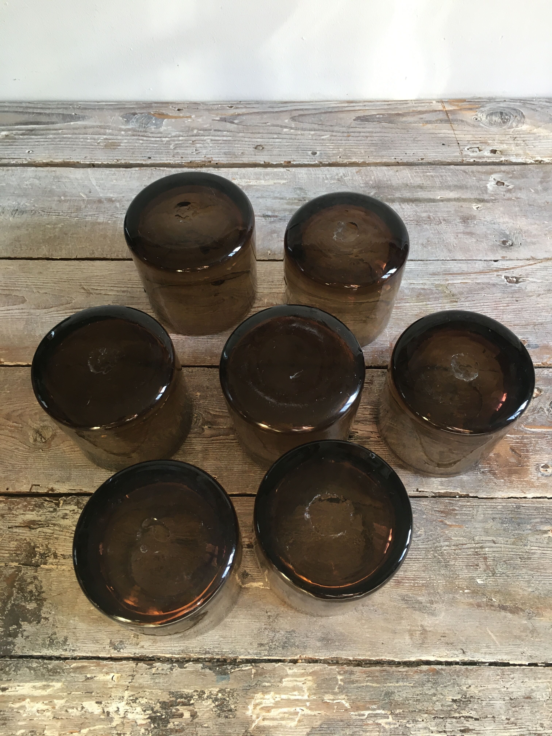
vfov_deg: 61.7
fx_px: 617
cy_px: 368
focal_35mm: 29
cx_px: 276
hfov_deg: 48.2
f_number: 2.2
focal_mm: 4.15
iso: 80
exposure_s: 1/33
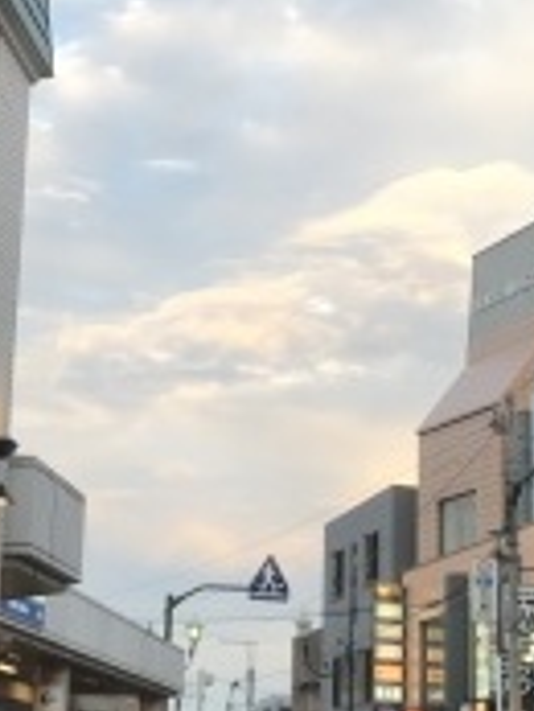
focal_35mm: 81
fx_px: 1664
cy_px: 432
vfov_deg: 24.1
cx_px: 175
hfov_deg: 18.2
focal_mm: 3.99
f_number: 1.8
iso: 20
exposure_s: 1/119
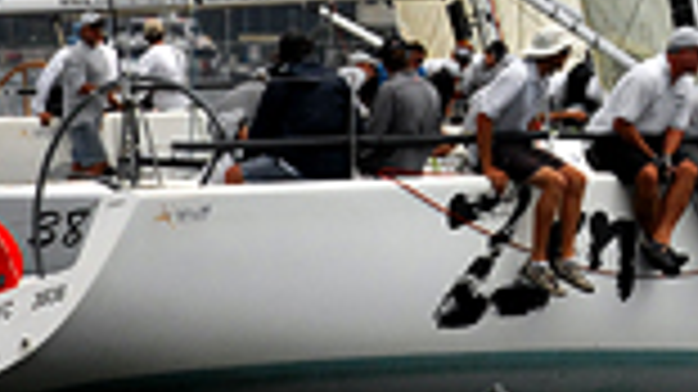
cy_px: -408
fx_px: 22550
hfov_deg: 1.8
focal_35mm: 1219
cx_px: 932
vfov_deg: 1.0
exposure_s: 1/1000
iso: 400
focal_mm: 200
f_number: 9
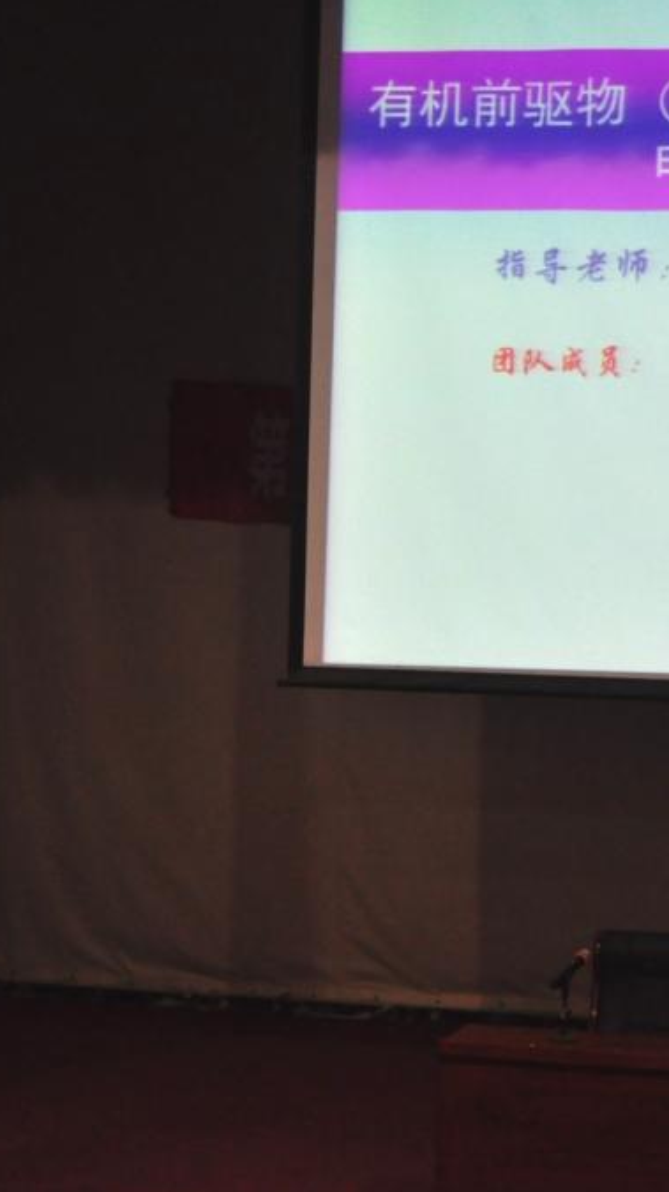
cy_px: 595
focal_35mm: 81
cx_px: 572
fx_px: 2558
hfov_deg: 14.8
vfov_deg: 26.2
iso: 800
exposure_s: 1/60
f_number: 4.5
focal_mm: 34
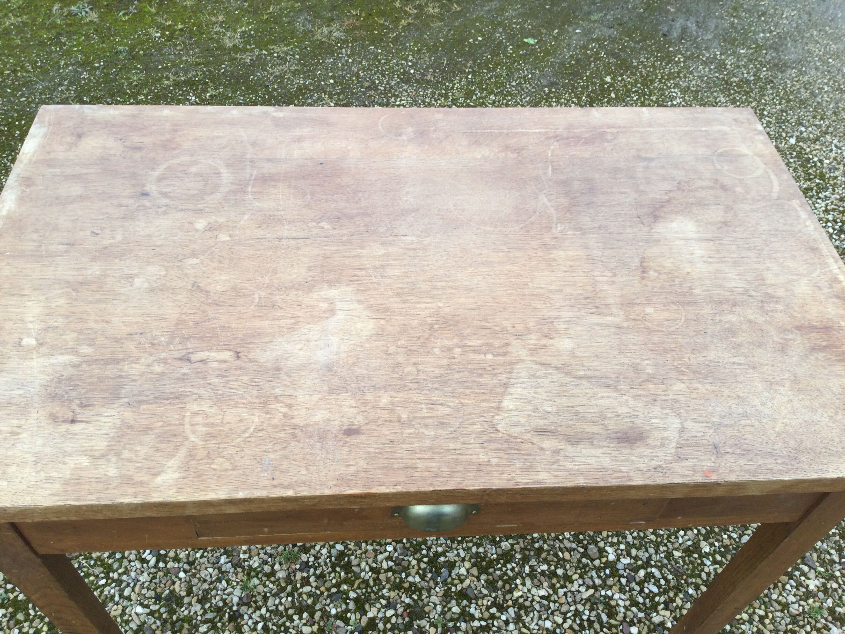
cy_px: 317
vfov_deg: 45.4
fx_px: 757
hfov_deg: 58.4
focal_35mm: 31
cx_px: 422
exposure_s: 1/100
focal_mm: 3.3
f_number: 2.4
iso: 25
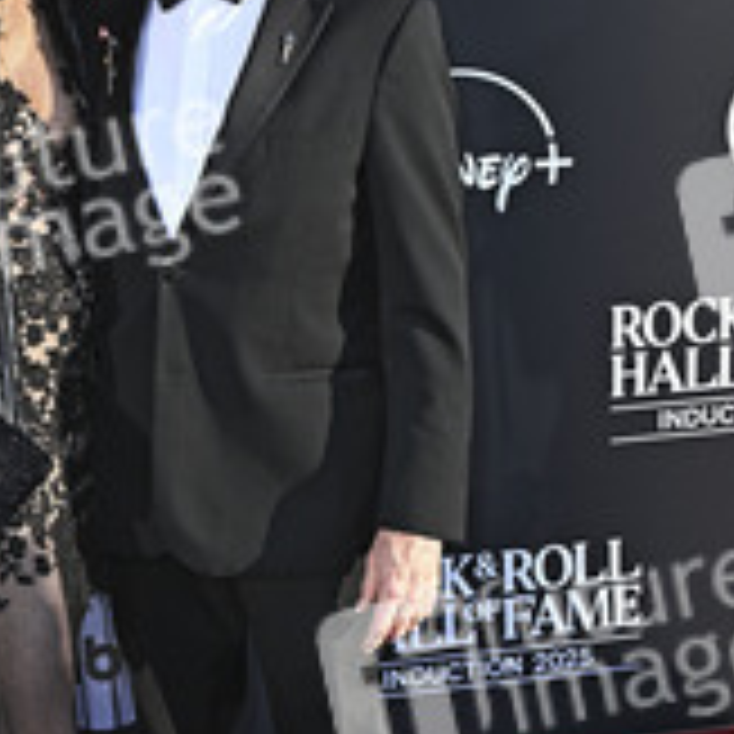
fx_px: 1847
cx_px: 140
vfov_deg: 22.4
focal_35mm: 77
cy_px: 432
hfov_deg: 22.2
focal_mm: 37
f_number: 10
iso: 250
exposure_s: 1/320
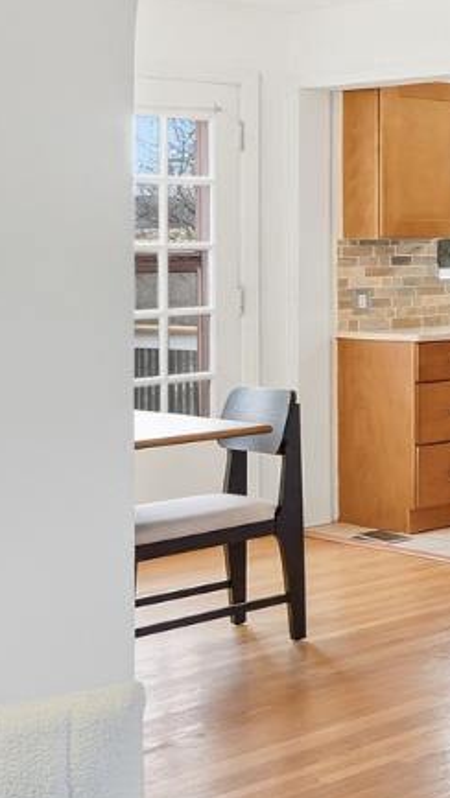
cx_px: 1226
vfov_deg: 35.5
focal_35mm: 58
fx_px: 1229
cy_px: 239
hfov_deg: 12.7
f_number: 5.6
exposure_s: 1/80
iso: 100
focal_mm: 16
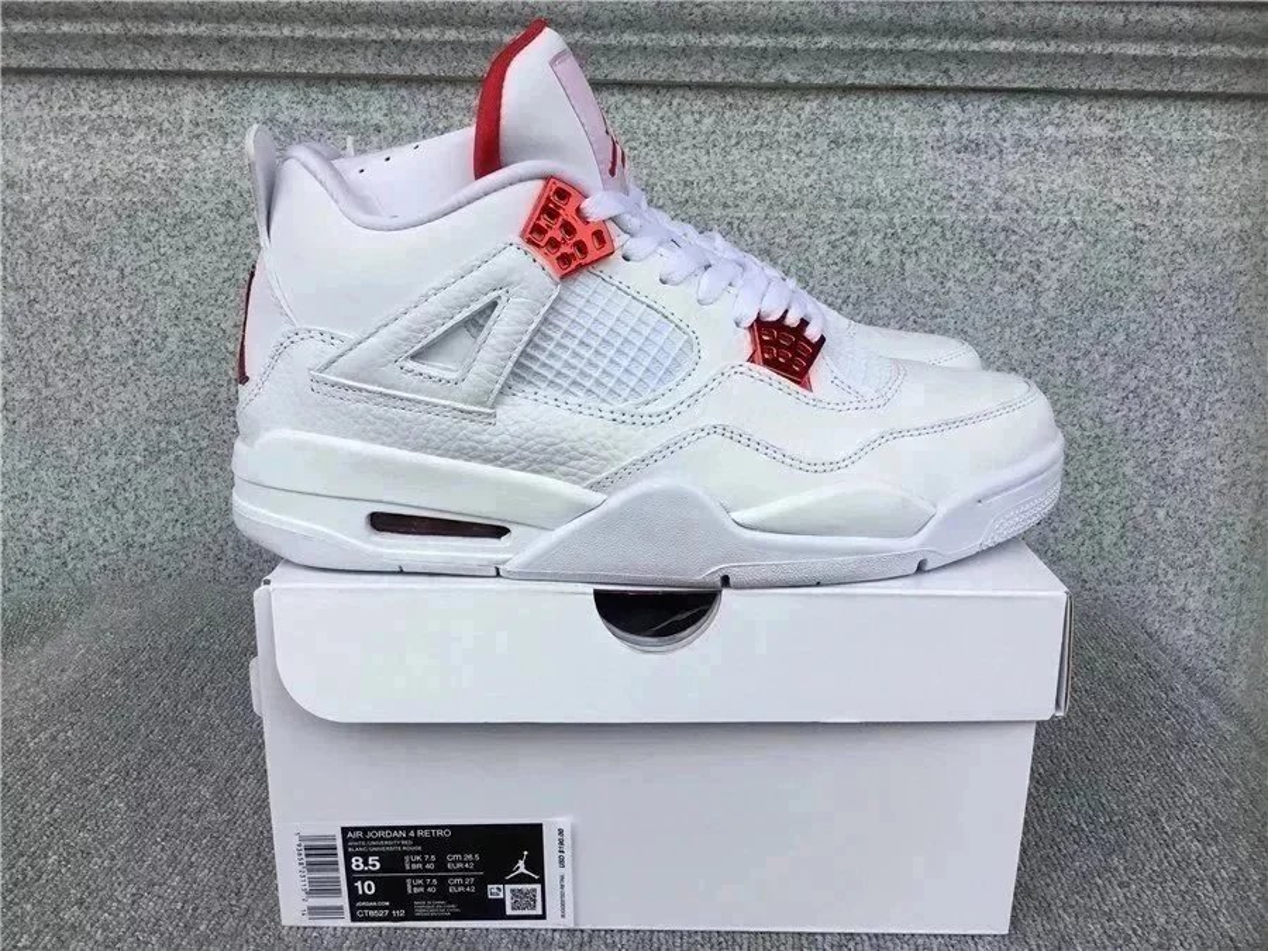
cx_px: 634
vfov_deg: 45.4
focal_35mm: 31
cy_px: 476
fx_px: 1136
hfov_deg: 58.4
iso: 25
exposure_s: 1/259
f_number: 2.4
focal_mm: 3.3
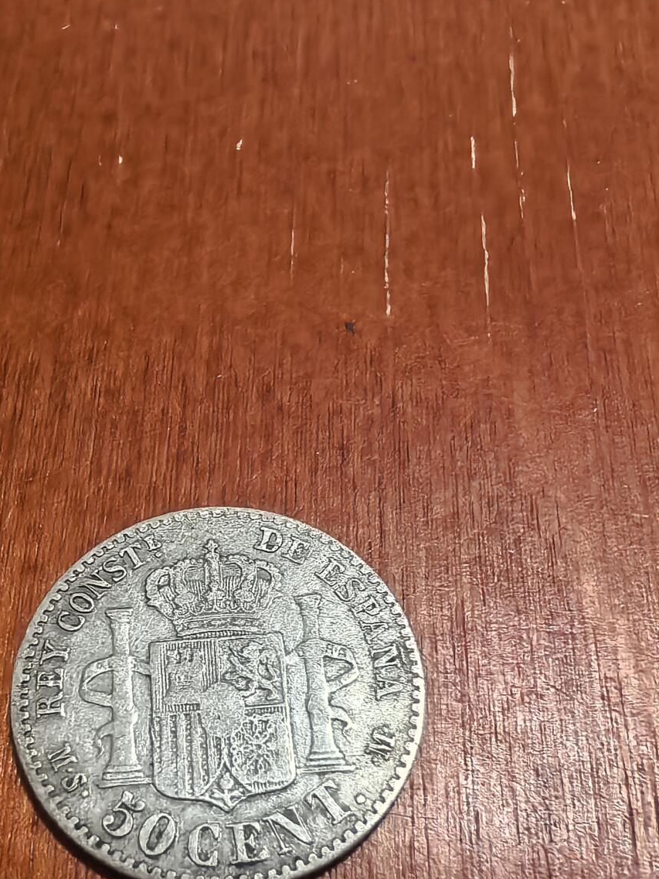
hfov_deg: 37.3
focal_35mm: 38
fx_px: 964
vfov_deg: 47.7
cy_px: 626
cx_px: 210
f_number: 2.2
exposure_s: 1/25
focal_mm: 1.68
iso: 500
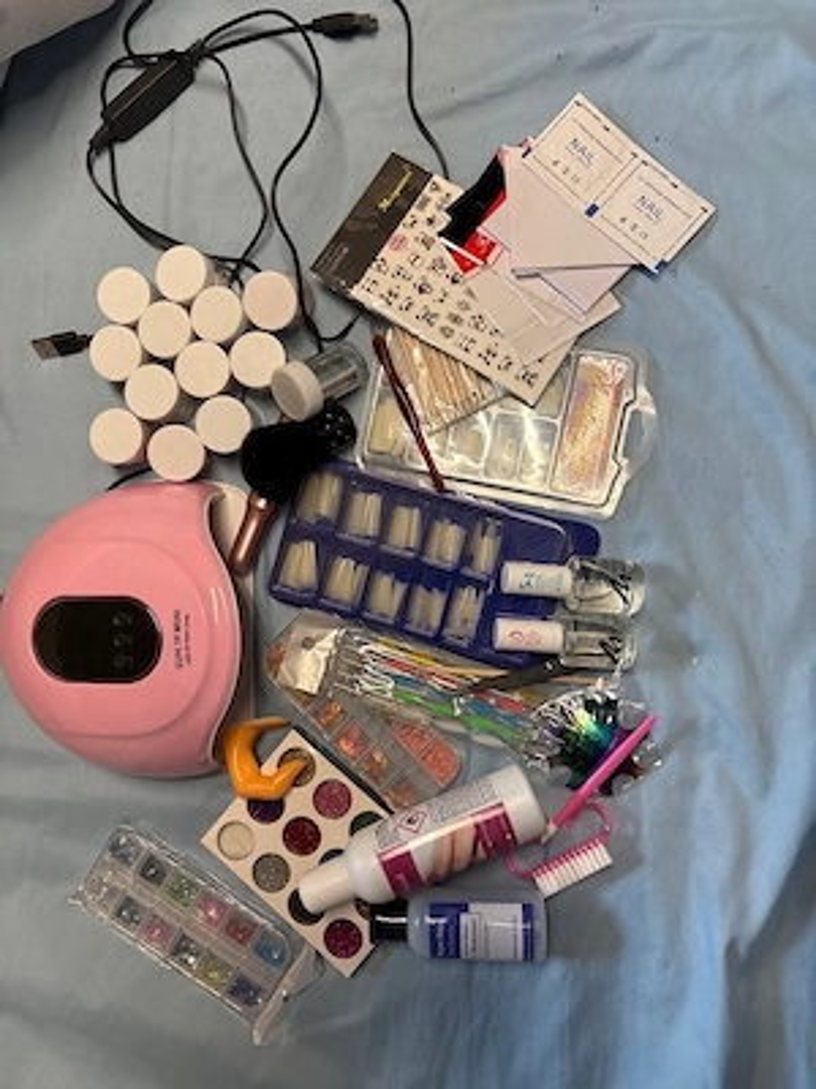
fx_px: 817
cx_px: 408
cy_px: 544
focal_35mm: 26
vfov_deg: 67.3
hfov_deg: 53.1
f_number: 1.6
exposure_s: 1/50
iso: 100
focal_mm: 5.96
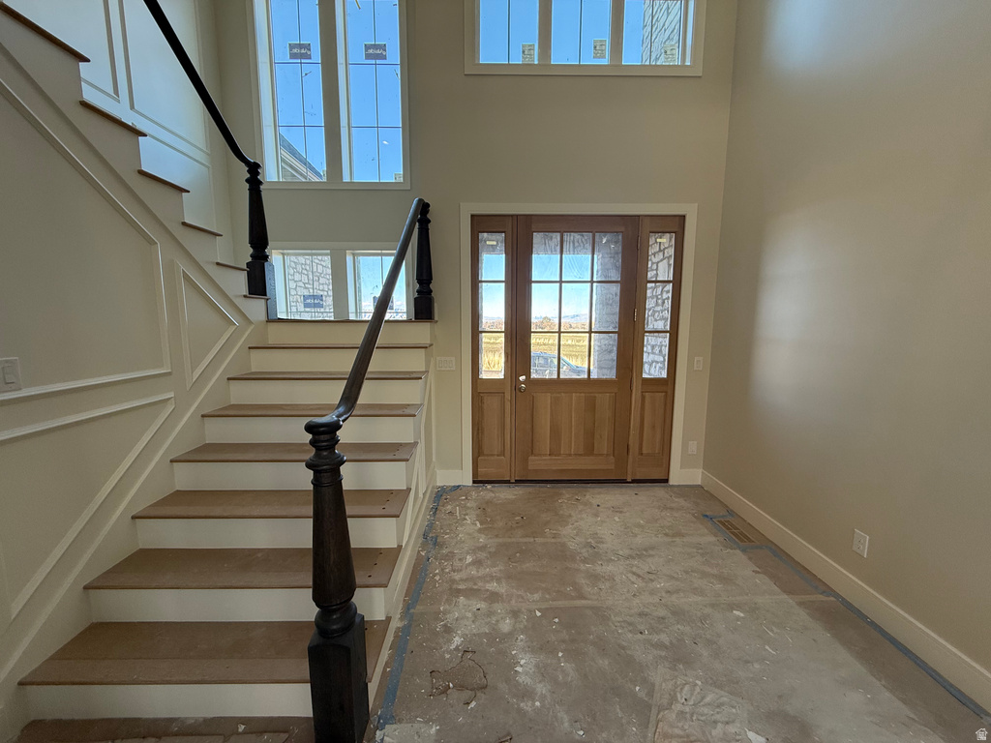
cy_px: 372
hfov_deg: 102.1
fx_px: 401
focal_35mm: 14
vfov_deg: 85.7
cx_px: 496
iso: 100
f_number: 2.2
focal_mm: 2.22
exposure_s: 1/120
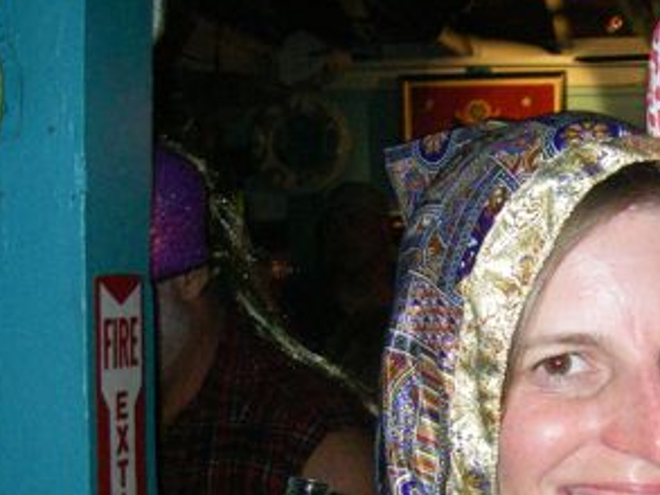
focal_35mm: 83
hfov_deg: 22.8
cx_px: 633
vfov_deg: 17.7
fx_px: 1583
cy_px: 369
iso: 400
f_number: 3.3
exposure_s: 1/50
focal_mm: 6.3
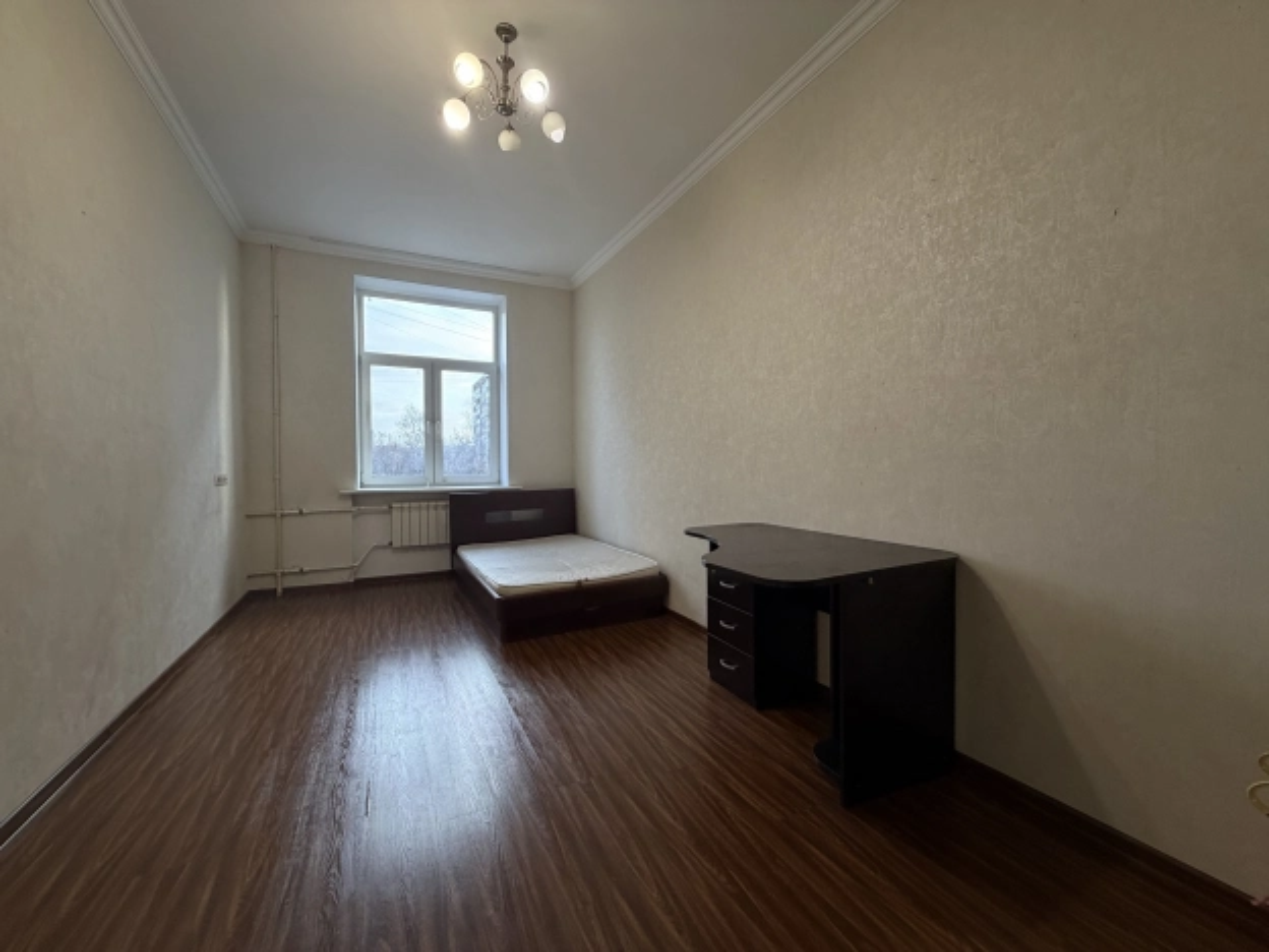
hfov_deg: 102.1
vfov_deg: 85.7
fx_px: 513
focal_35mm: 14
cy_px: 476
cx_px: 634
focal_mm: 2.22
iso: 320
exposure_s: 1/50
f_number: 2.2
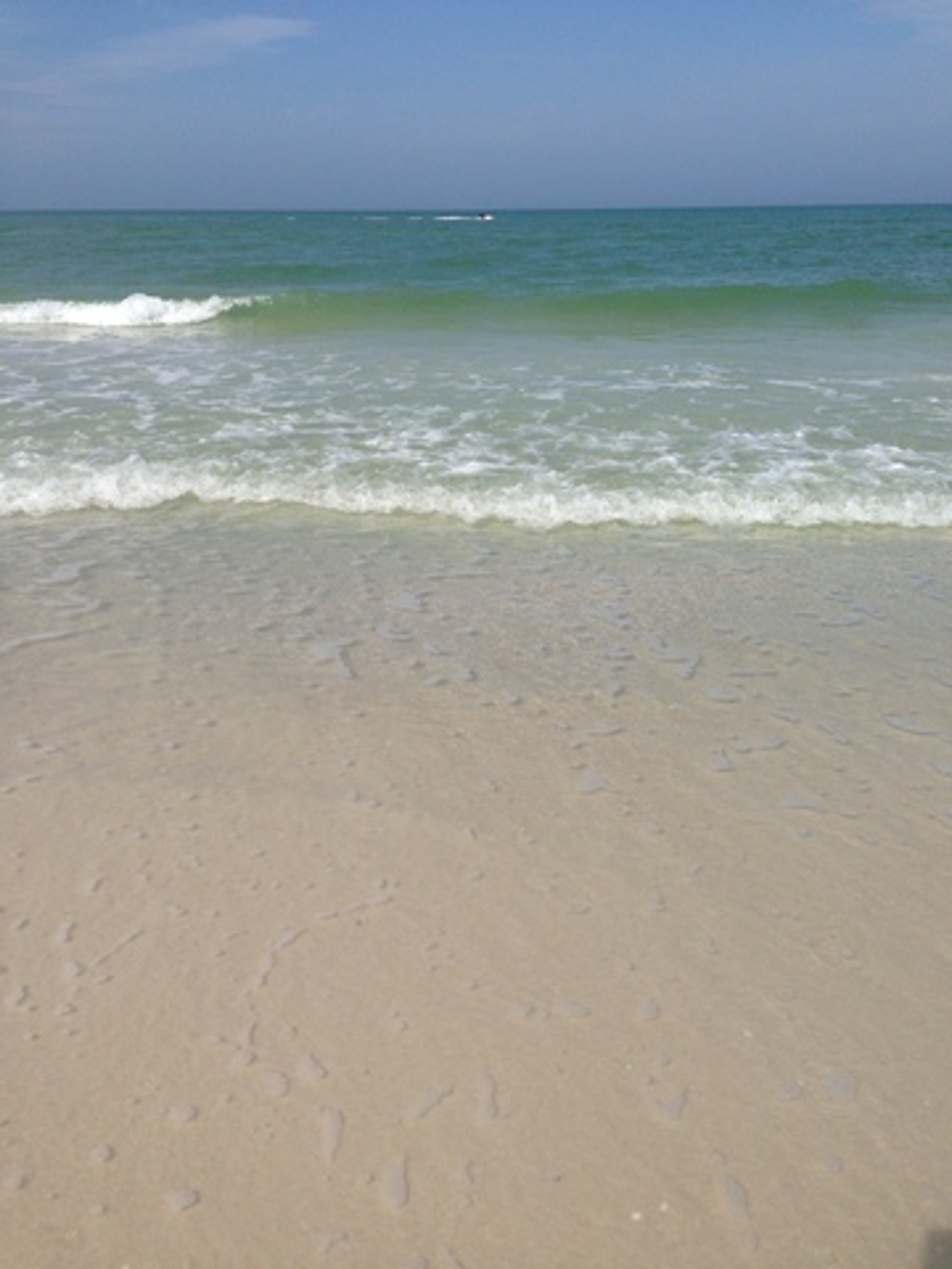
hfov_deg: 42.9
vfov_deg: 55.4
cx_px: 476
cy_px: 634
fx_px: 1210
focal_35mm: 33
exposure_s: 1/2857
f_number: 2.4
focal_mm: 4.13
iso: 50
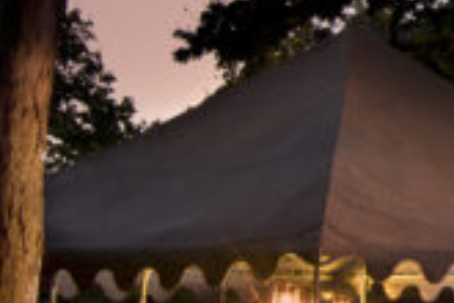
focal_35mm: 155
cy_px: 90
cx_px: 980
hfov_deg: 11.6
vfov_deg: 8.8
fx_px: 1955
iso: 200
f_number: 8
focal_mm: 25
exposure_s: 6
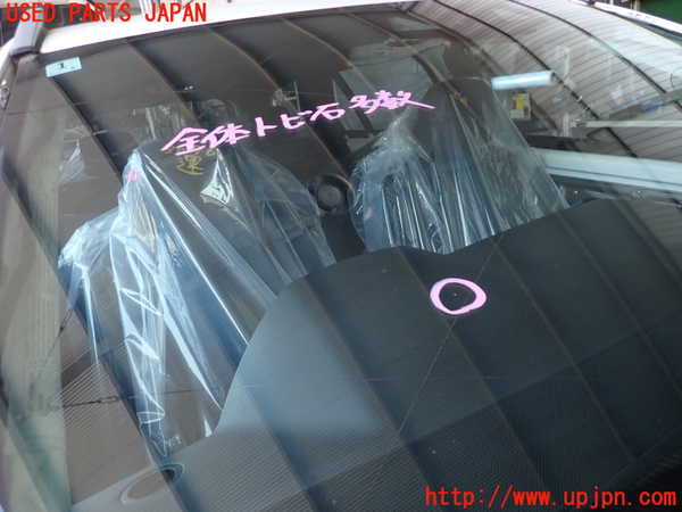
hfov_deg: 69.4
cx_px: 341
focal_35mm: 25
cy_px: 256
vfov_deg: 54.9
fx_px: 493
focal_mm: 4.5
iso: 100
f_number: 2
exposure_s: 1/80
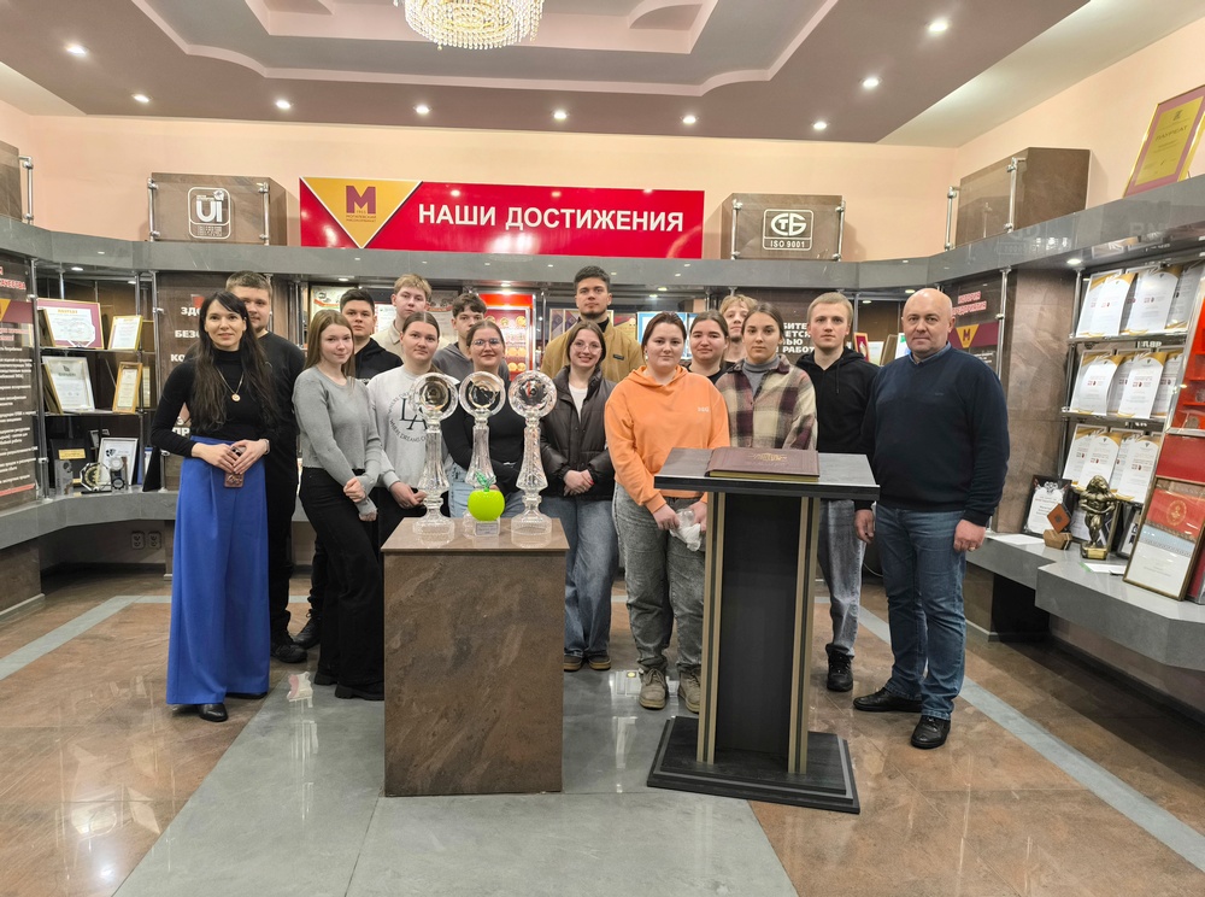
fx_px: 798
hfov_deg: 74.1
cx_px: 602
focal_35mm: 23
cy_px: 448
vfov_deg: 58.6
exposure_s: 1/100
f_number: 1.65
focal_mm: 6.14
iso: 640
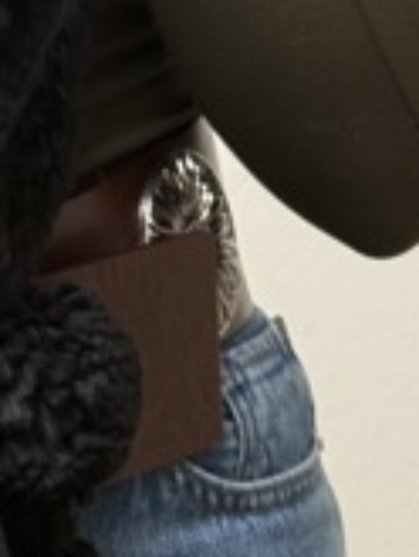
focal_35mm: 204
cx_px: -161
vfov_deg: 9.7
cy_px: 91
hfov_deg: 7.2
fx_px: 3288
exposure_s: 1/71
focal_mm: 6.76
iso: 100
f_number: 1.78
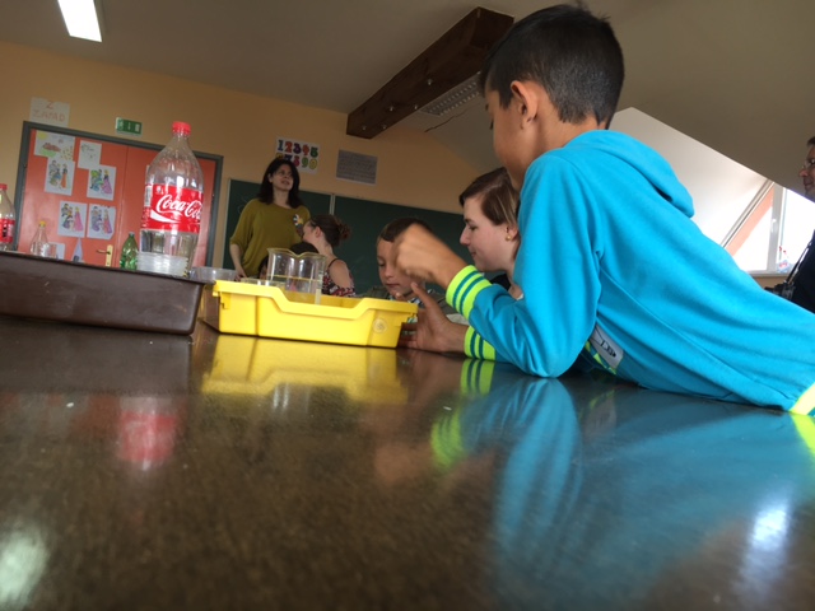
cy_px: 306
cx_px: 408
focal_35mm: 29
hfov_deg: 61.7
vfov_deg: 48.2
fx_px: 683
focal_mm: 4.15
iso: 32
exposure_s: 1/50
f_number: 2.2
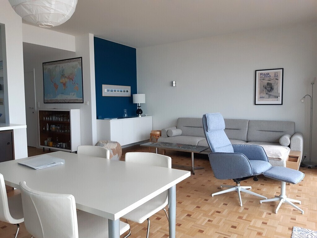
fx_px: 238
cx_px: 158
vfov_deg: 53.1
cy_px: 119
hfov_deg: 67.3
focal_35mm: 26
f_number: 1.7
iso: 200
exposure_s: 1/50
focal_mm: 3.92
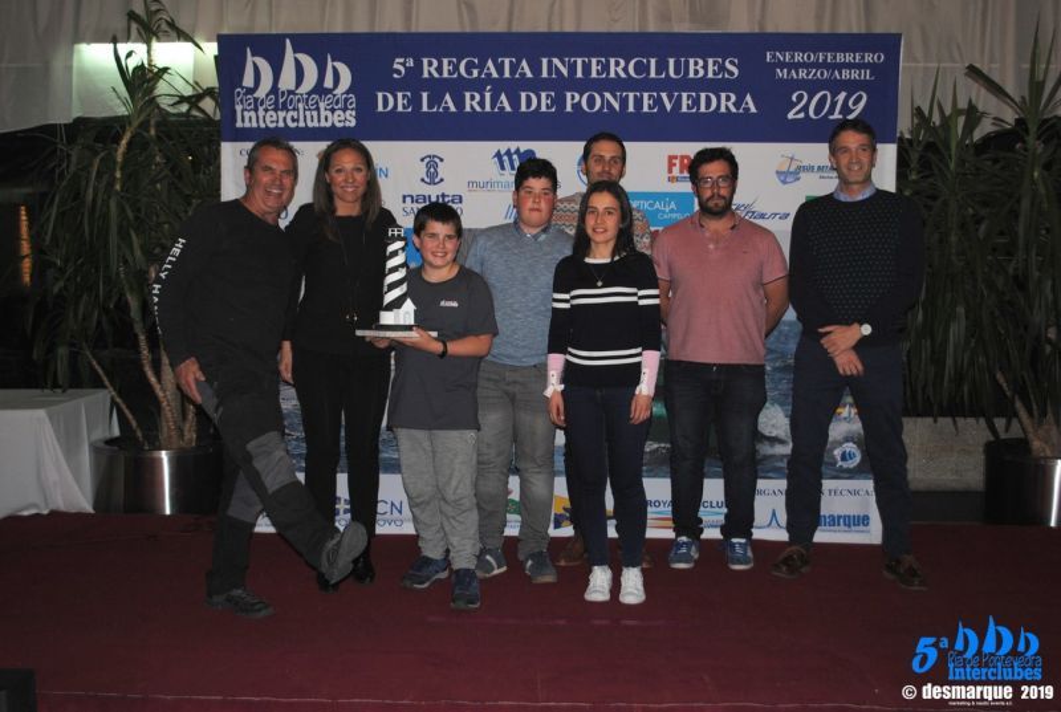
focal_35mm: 39
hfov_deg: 49.5
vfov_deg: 34.4
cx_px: 530
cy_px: 356
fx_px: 1152
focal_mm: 26
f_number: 4.2
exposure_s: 1/60
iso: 200
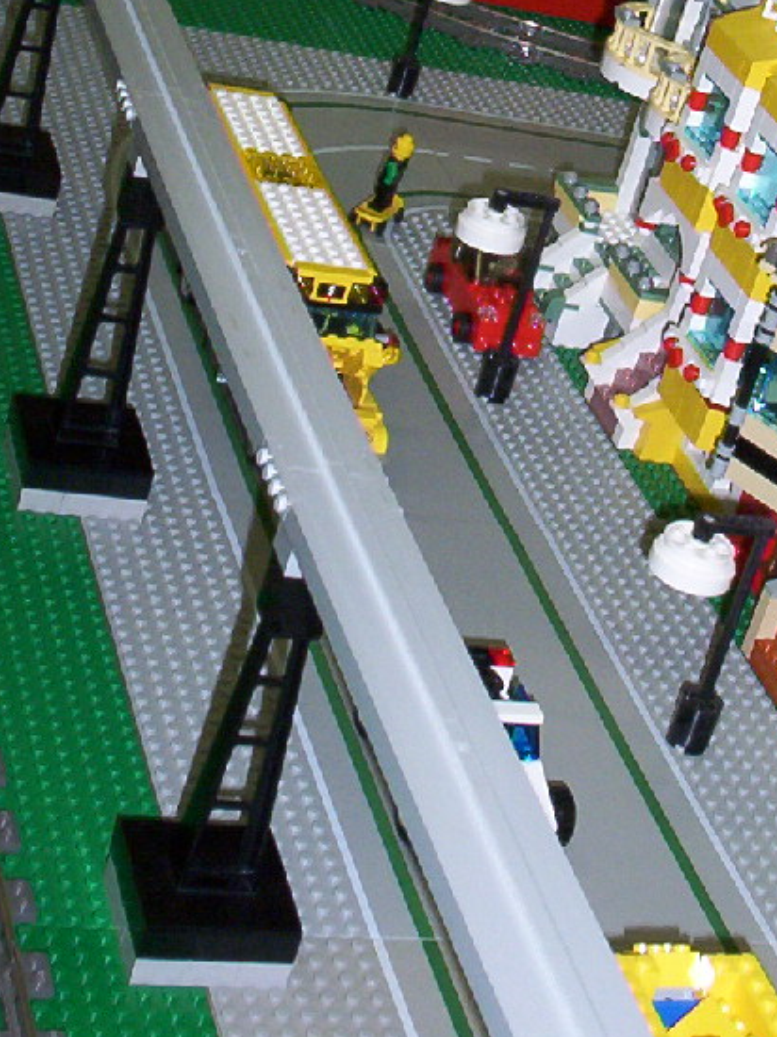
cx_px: 553
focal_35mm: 84
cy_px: 53
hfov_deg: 17.5
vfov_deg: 22.6
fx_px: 2516
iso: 140
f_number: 4.5
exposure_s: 1/30
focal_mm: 6
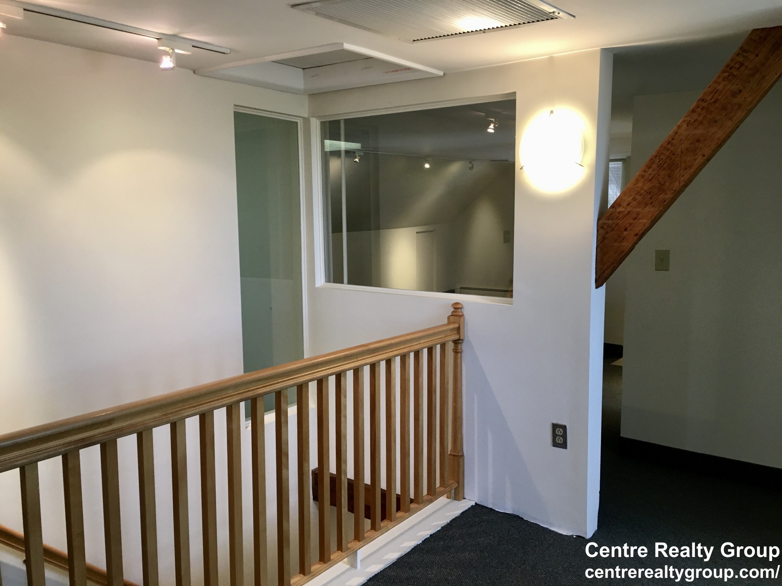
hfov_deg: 61.7
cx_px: 391
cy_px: 293
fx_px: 655
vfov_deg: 48.2
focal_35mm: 29
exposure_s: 1/30
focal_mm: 4.15
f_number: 2.2
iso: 40
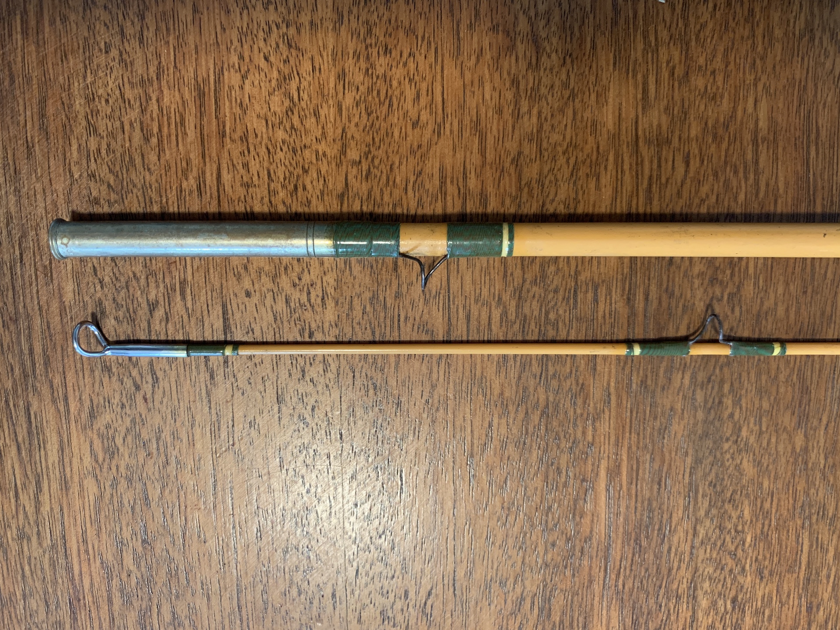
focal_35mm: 26
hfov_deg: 67.3
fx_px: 631
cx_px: 420
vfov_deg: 53.1
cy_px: 315
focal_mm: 4.25
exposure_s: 1/40
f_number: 1.8
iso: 250
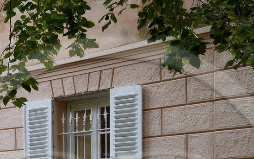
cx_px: 112
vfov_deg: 13.5
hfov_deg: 22.5
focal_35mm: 92
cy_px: 229
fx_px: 637
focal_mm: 31
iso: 800
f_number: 8
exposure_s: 1/160
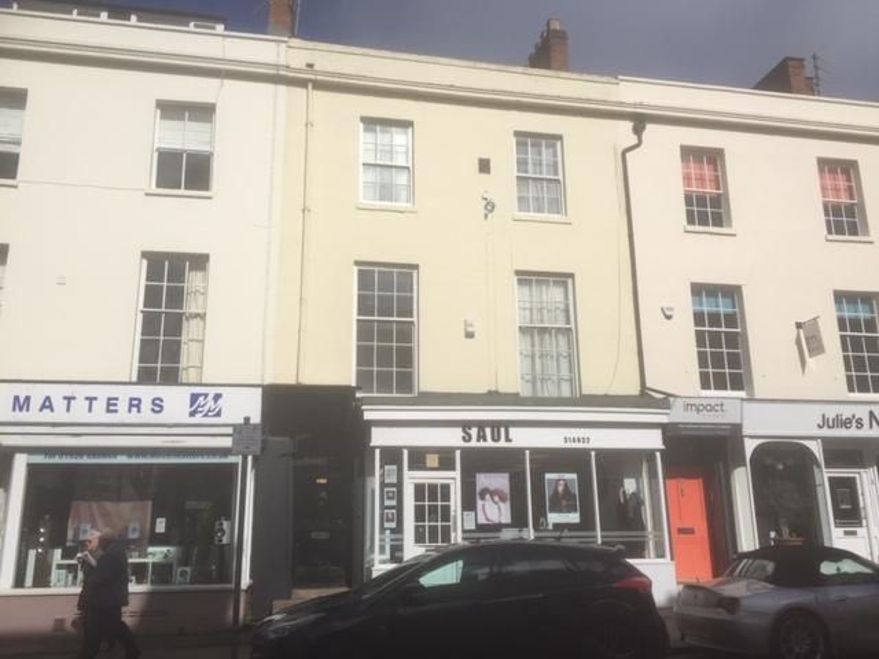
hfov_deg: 61.7
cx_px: 440
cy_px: 330
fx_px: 736
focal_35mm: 29
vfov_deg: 48.2
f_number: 2.2
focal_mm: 4.15
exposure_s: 1/5650
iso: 32
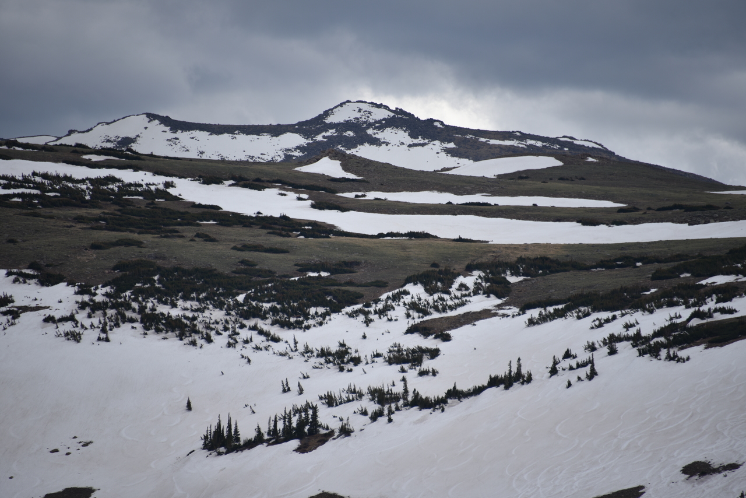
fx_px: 6218
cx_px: 373
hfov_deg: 6.9
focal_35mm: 300
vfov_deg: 4.6
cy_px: 249
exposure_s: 1/640
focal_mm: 300
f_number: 5.6
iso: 100
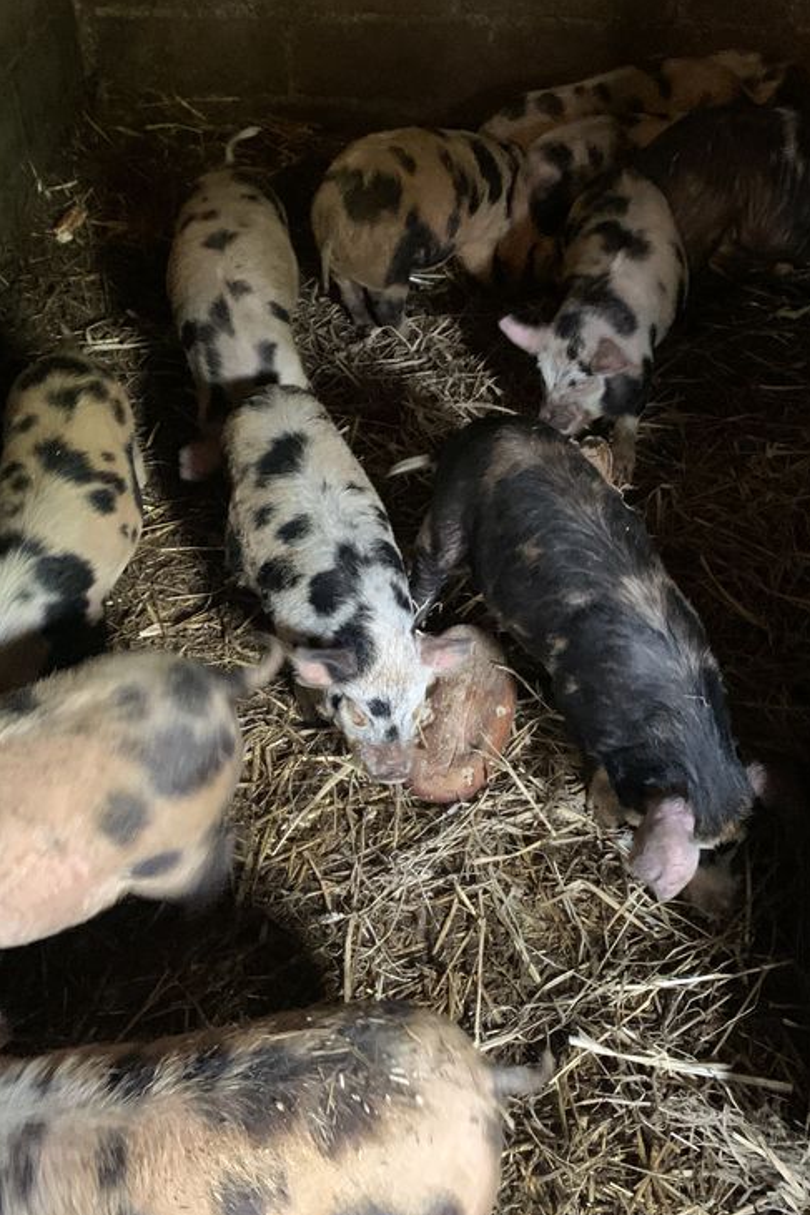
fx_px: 1249
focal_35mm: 37
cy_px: 475
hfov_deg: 35.9
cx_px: 406
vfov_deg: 51.5
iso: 640
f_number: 1.8
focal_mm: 4.25
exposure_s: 1/24
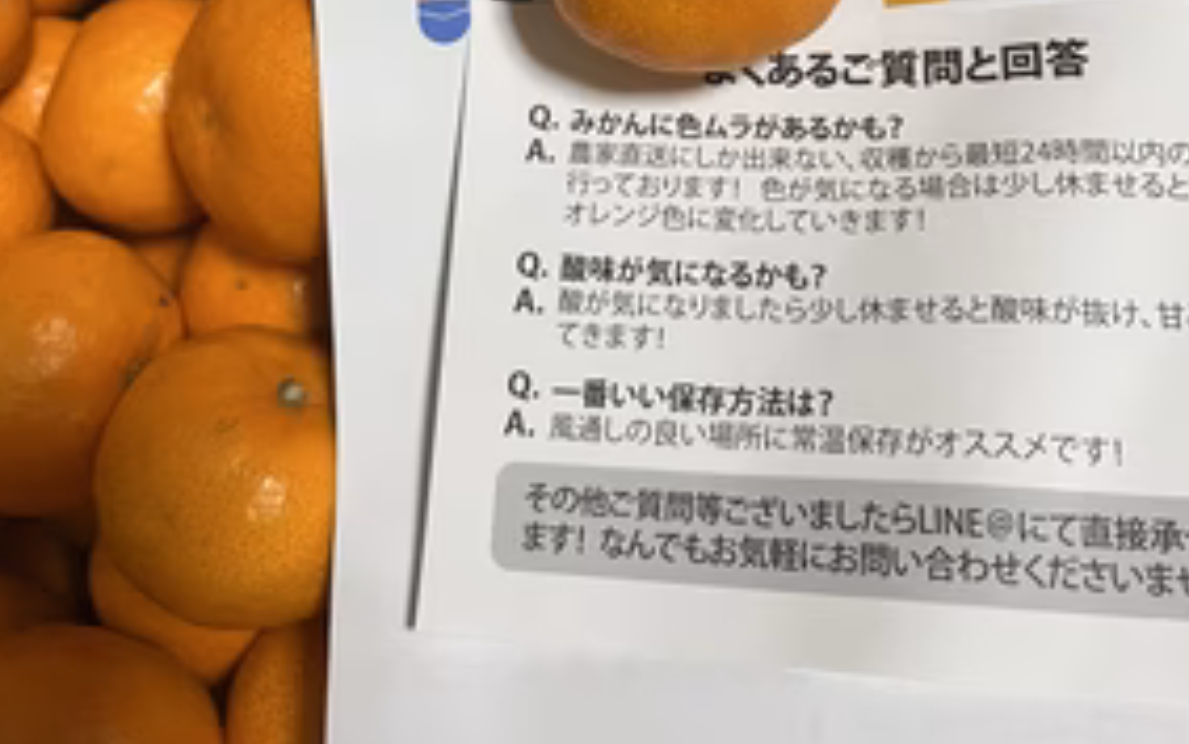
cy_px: -13
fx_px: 1264
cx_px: 605
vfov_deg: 30.3
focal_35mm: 39
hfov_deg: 50.4
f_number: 1.6
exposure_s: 1/80
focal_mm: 5.1
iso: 125
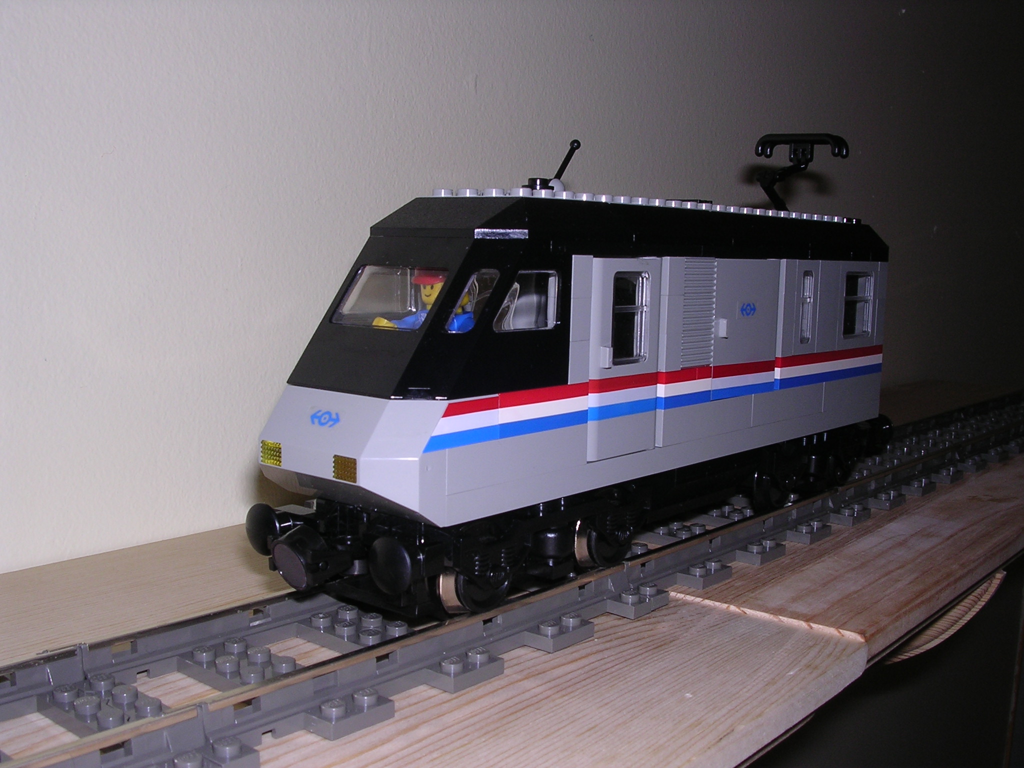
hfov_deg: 49.0
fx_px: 1124
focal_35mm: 38
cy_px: 384
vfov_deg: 37.7
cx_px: 512
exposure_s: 1/60.1
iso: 100
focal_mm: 5.8
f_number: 5.6
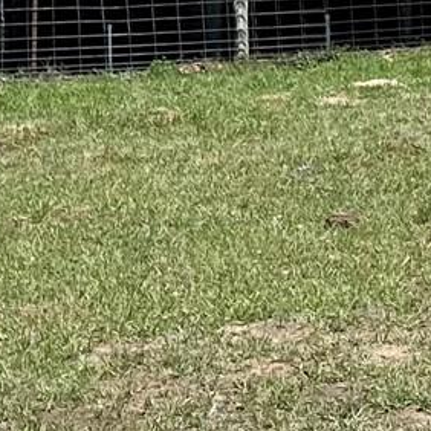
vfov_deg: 11.2
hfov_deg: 9.7
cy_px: -50
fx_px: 2169
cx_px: 1129
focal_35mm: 154
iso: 80
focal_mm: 6.86
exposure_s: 1/4762
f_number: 1.78
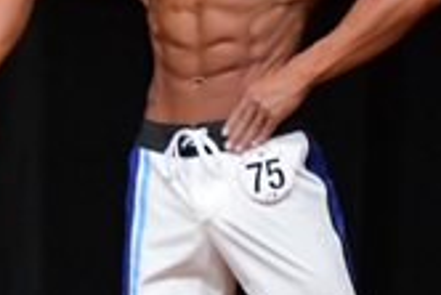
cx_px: 960
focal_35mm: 1120
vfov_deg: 1.2
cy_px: 274
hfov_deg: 1.8
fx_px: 13732
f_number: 5.6
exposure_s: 1/400
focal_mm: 160
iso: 5000
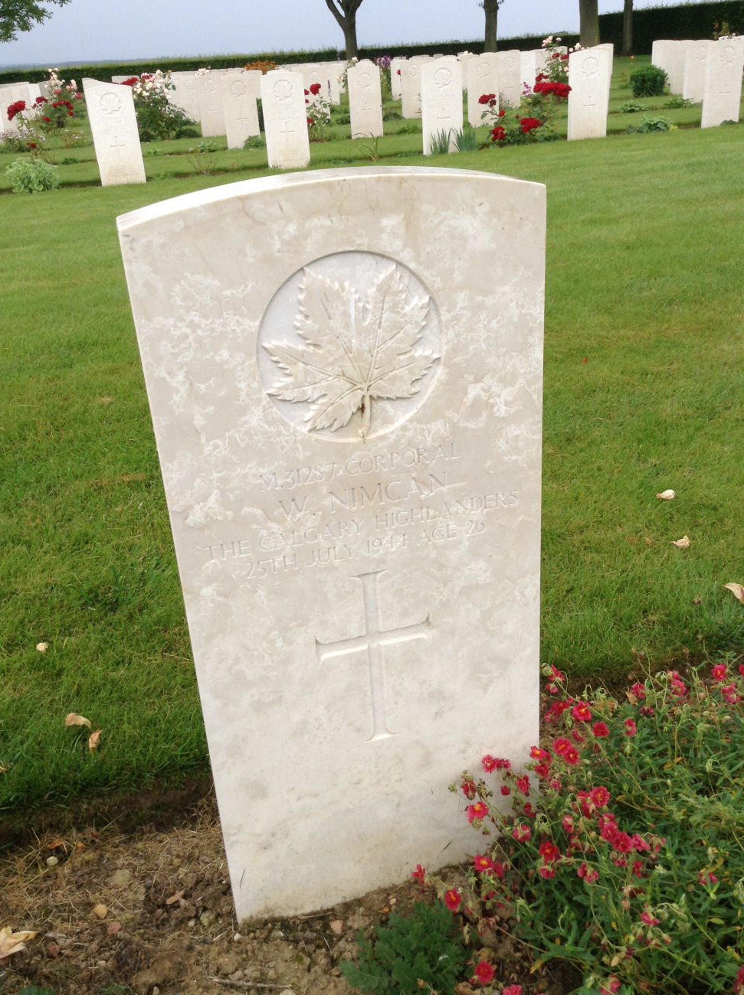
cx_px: 375
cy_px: 487
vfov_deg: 54.0
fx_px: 977
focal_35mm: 34
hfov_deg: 41.7
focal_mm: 3.3
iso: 32
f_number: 2.4
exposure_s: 1/337
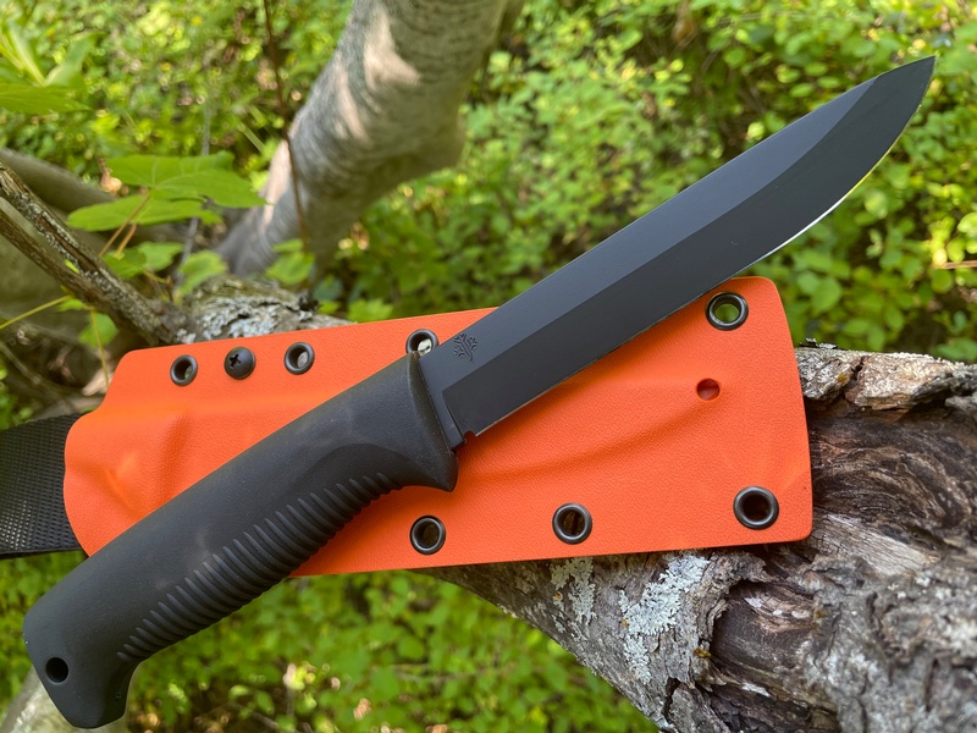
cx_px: 488
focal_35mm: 26
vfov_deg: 53.1
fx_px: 734
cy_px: 366
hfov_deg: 67.3
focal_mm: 4.2
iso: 80
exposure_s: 1/121
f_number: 1.6
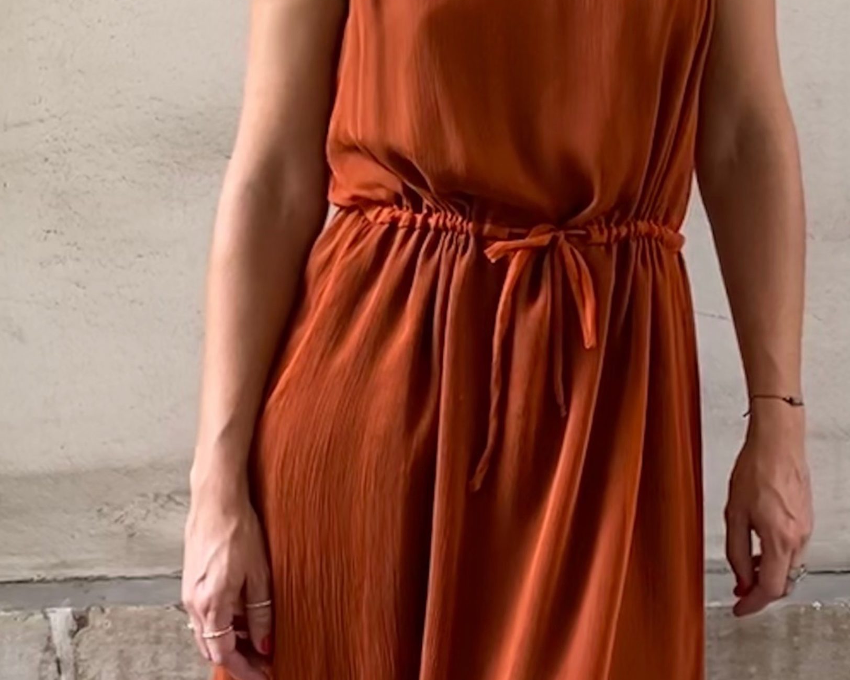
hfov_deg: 45.6
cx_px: 494
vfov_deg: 34.8
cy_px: 43
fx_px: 1006
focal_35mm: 40
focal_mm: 4.25
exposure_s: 1/121
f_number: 1.8
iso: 64
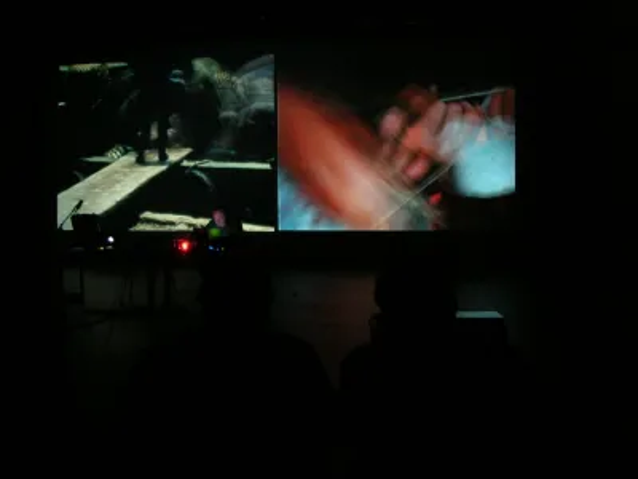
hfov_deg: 52.6
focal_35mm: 35
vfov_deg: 40.7
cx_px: 319
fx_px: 645
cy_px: 240
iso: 200
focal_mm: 5.8
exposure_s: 2
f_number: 3
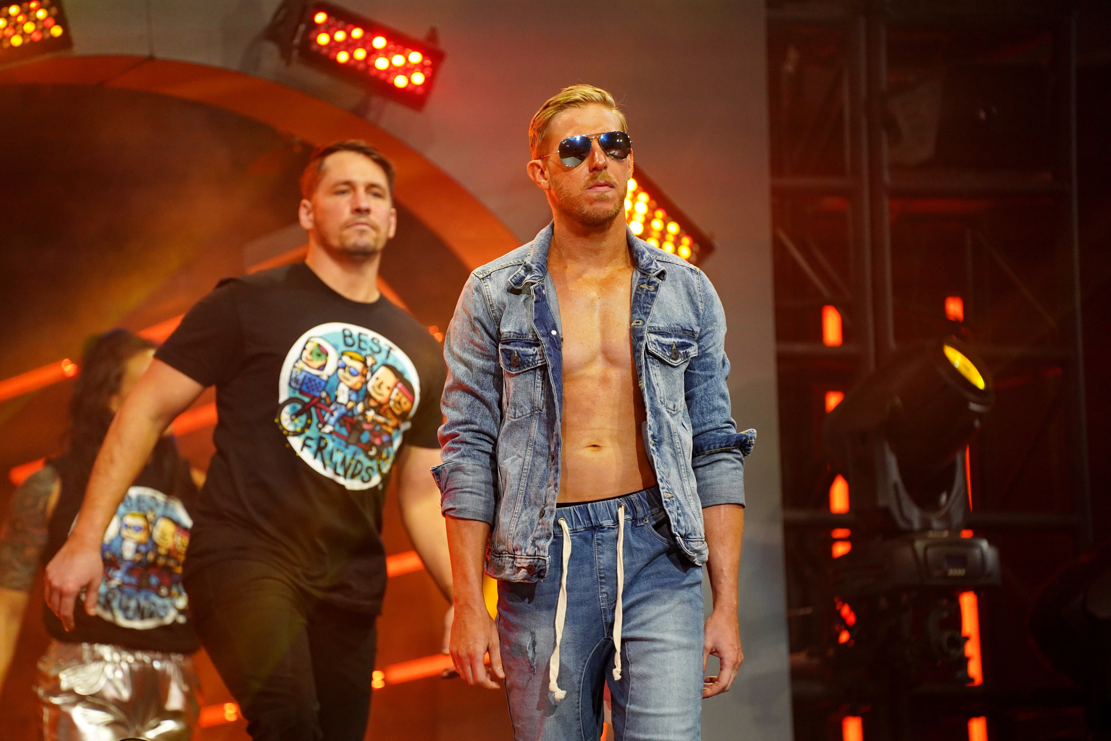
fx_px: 5555
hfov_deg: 11.4
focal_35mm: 180
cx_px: 556
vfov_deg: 7.6
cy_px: 370
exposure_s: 1/1000
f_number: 2.8
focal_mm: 180
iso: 2500
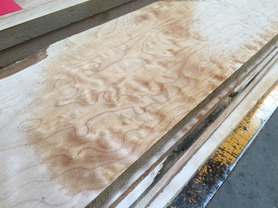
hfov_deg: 61.7
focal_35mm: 29
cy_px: 104
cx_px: 139
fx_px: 233
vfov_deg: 48.2
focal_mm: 4.15
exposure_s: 1/40
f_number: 2.2
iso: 32
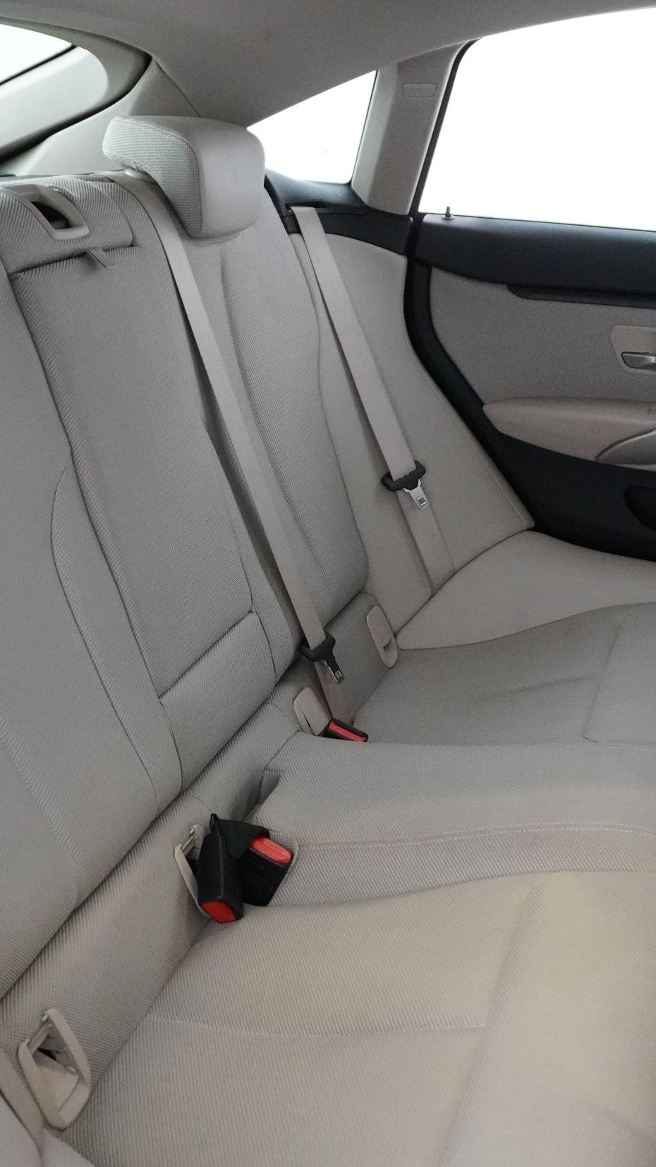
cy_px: 585
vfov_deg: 52.8
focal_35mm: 38
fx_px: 1175
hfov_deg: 31.1
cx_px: 255
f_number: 3.5
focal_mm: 16
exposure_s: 1/125
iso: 6400
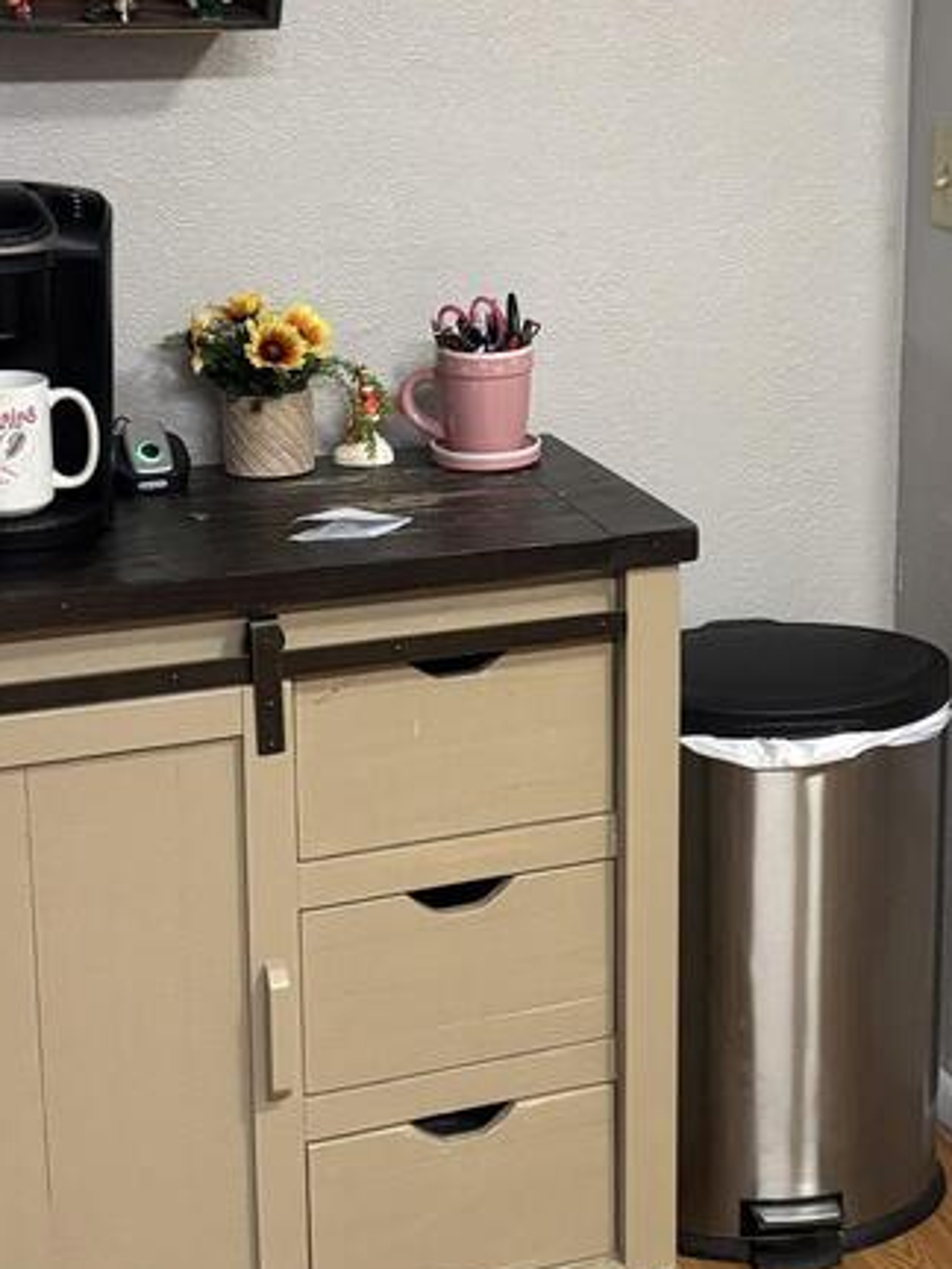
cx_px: 711
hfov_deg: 22.4
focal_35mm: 65
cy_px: 449
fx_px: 2383
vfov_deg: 29.7
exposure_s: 1/60
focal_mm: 5.96
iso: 320
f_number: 1.6
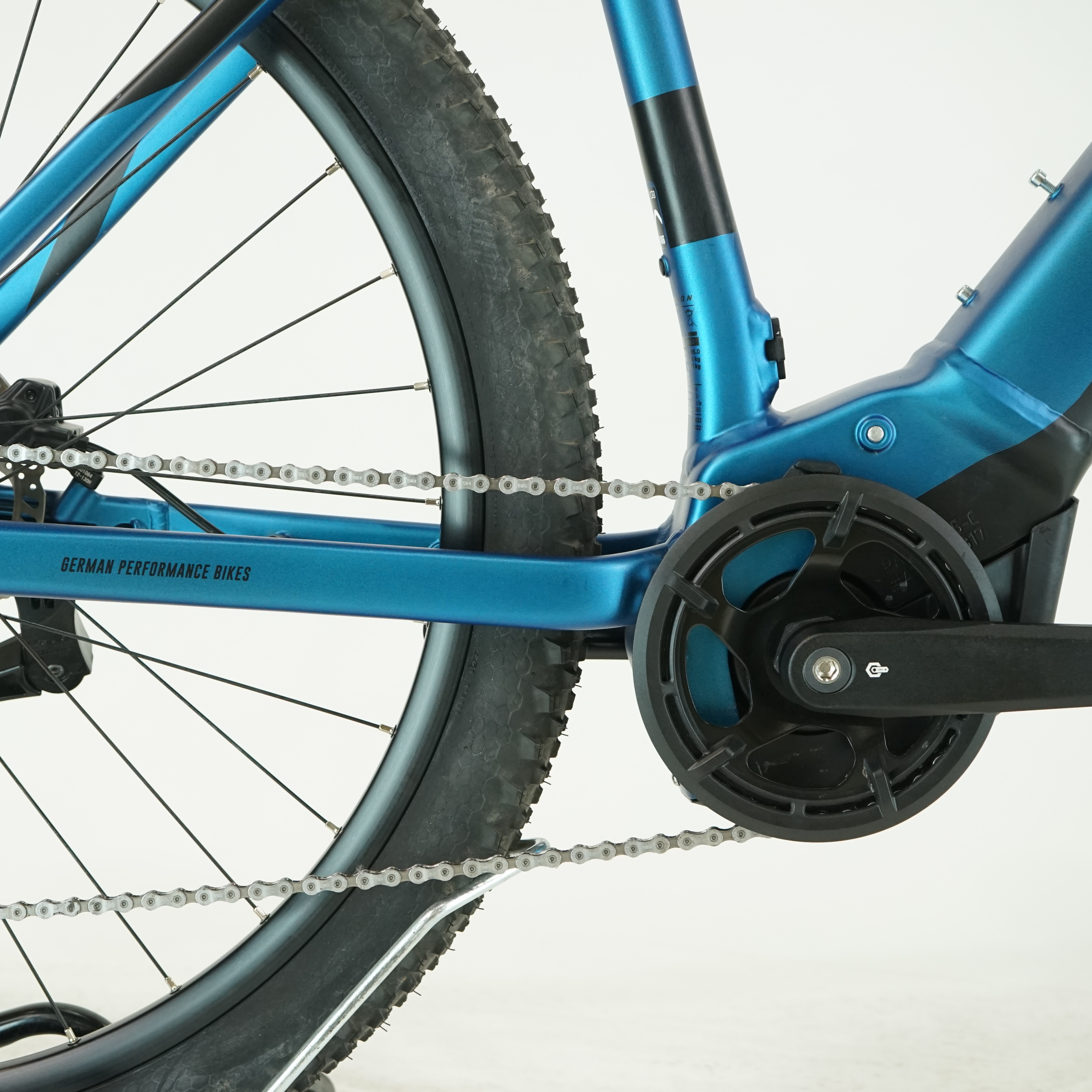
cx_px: 463
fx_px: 2034
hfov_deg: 30.0
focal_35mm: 57
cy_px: 542
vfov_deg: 30.0
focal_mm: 44
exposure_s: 1/200
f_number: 5.6
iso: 1600
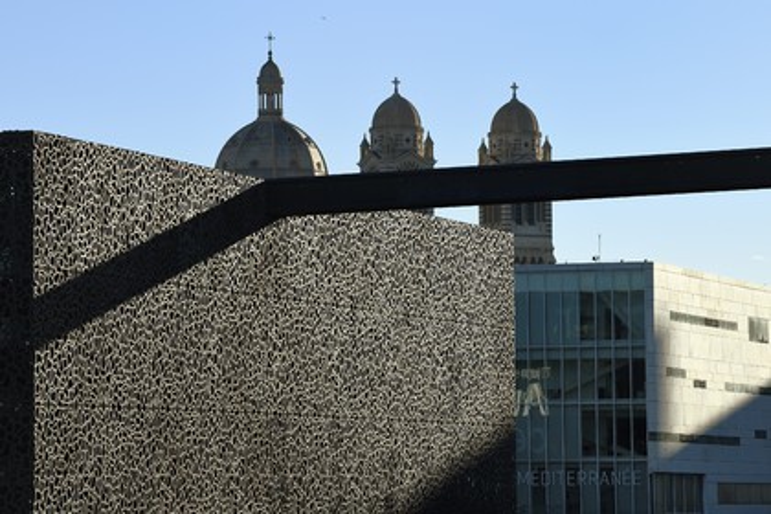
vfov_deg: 8.6
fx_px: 3426
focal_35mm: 160
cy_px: 257
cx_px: 386
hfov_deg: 12.8
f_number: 9
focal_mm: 160
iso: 200
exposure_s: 1/500
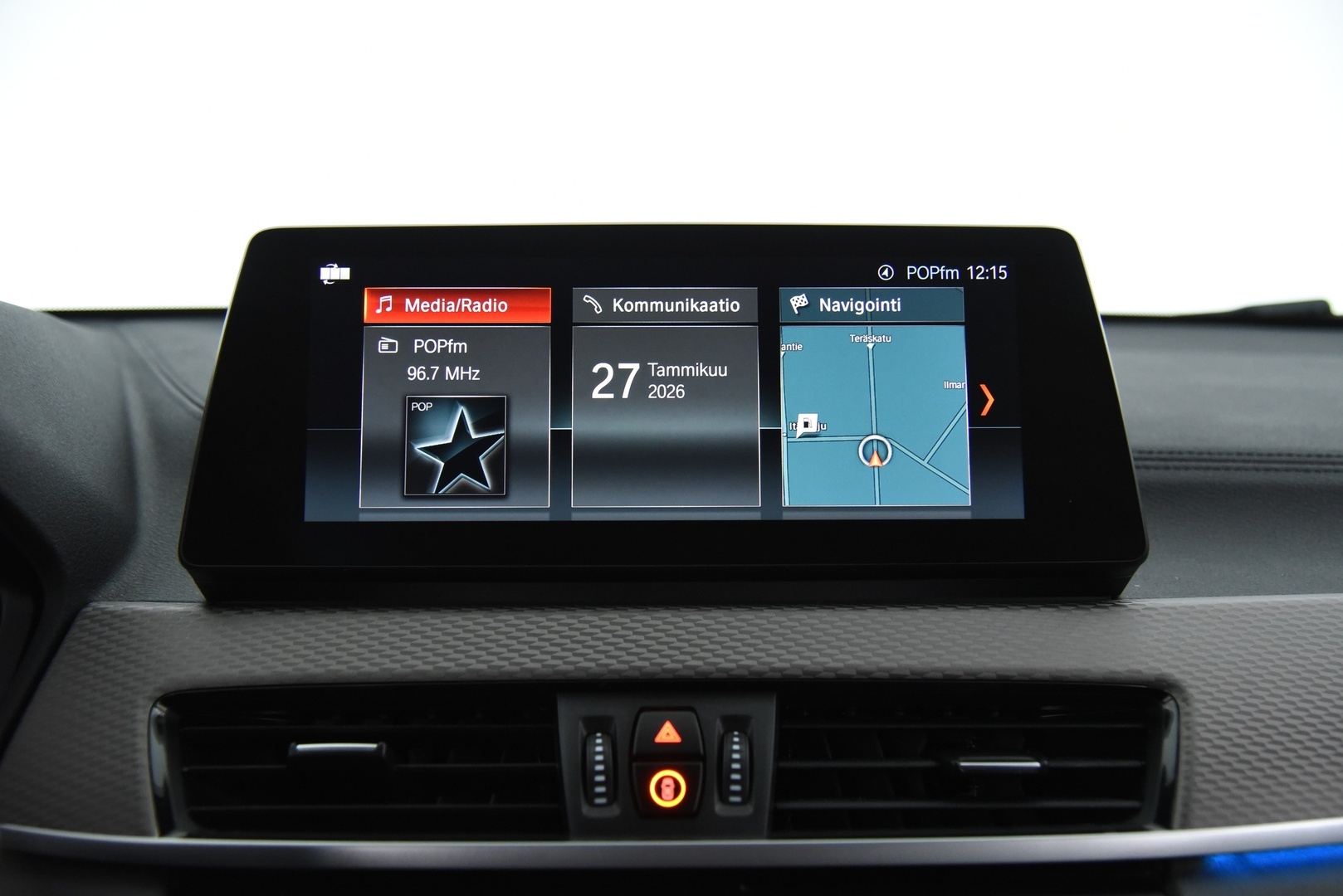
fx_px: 1418
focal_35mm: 38
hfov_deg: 50.7
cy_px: 448
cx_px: 672
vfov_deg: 35.1
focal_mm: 38
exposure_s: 1/40
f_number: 4
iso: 4000
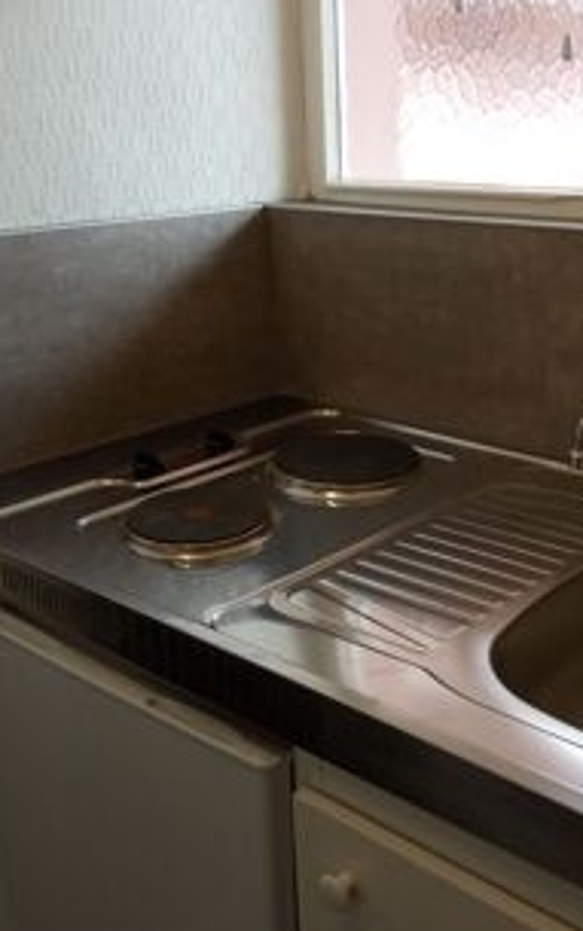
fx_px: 1015
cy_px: 456
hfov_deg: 31.7
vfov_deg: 49.3
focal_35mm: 40
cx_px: 409
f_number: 2.2
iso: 144
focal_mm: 3.79
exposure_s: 1/33.3
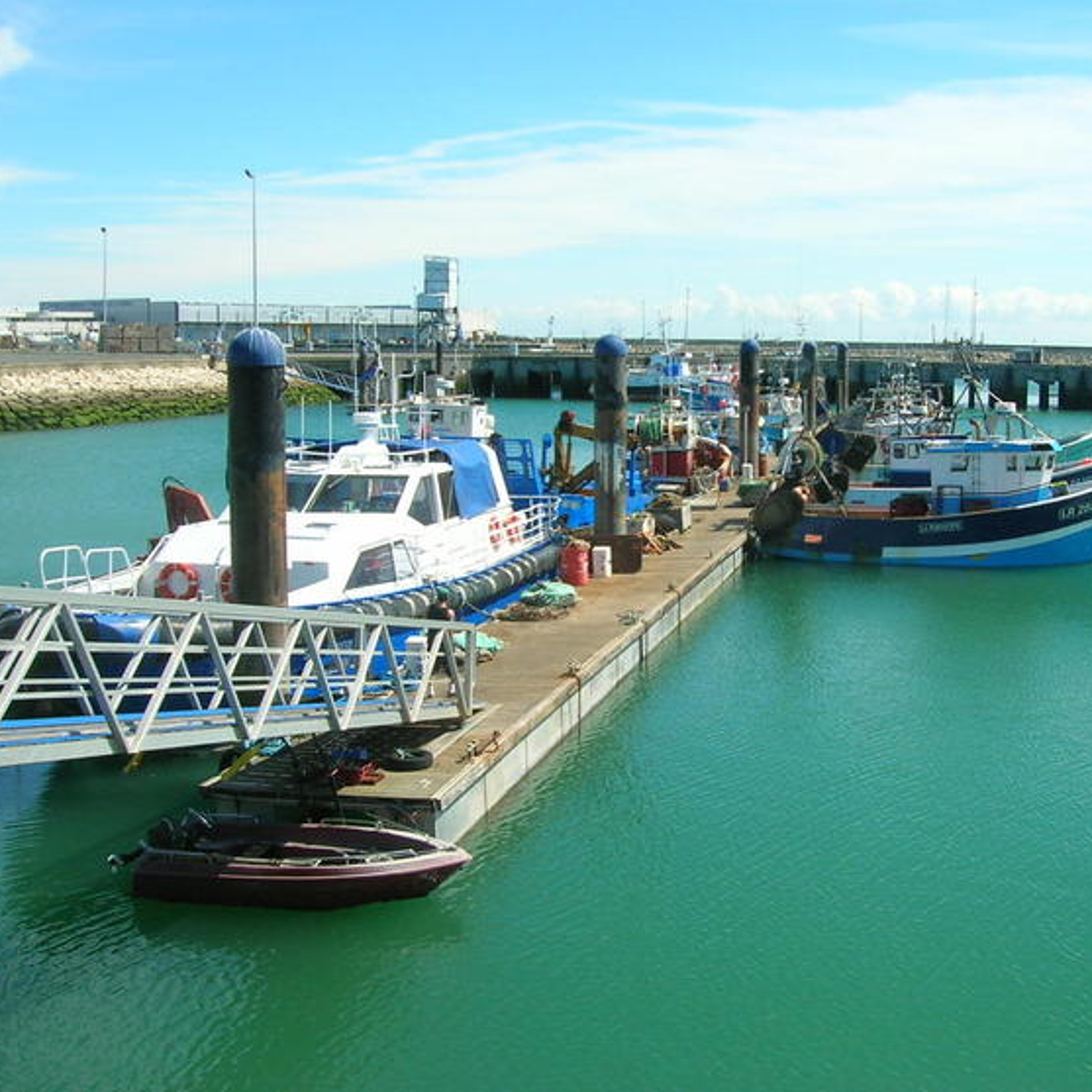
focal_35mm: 41
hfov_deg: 40.6
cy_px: 535
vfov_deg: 40.9
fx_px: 1463
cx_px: 700
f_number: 4.9
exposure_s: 1/306
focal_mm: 5.7
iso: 50
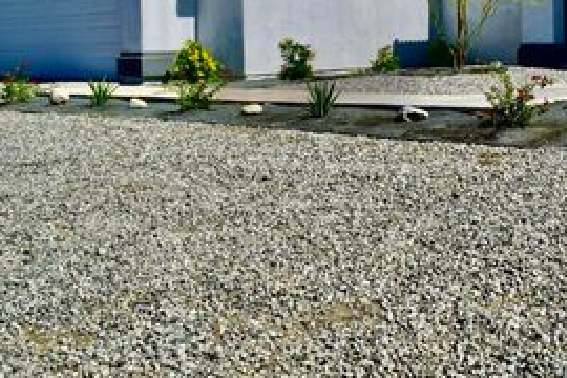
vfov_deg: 26.4
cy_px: 64
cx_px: 470
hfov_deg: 37.8
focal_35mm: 50
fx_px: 787
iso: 200
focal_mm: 18
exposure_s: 1/500
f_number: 11
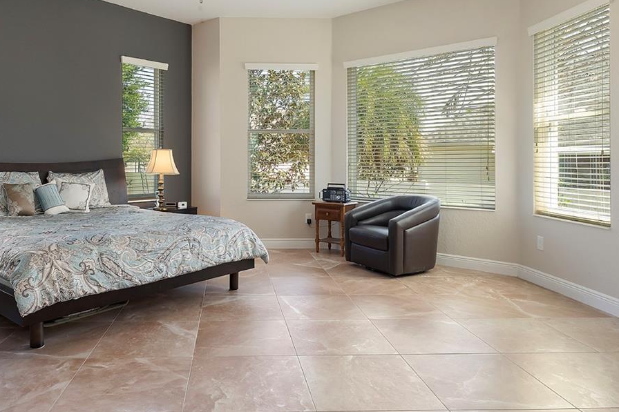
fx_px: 430
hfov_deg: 71.0
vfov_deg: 50.7
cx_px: 257
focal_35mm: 25
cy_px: 154
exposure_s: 1/25
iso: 640
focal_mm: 14
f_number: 7.1
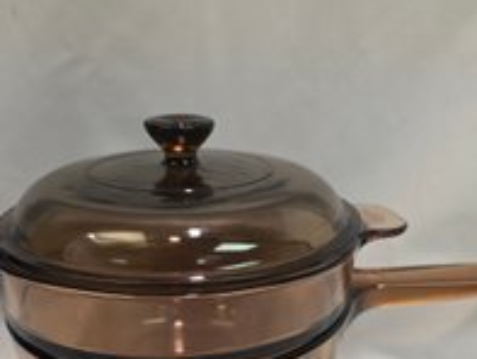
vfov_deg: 34.4
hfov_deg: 46.7
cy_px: 307
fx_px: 552
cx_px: 260
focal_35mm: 40
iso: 320
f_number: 1.7
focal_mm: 6.3
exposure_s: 1/120
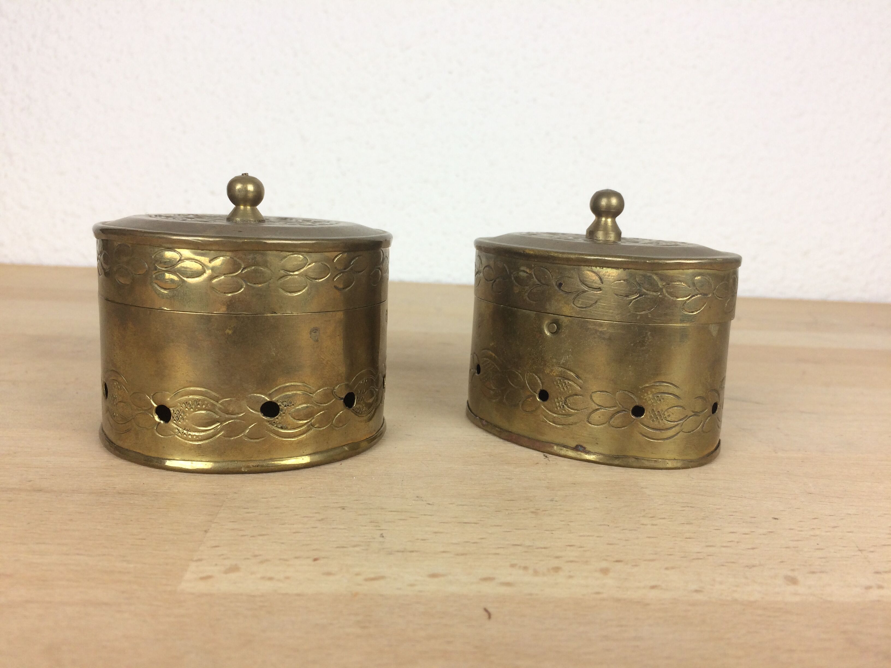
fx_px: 746
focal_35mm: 29
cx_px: 446
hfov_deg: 61.7
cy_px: 334
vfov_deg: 48.2
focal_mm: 4.15
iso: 64
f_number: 2.2
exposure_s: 1/100
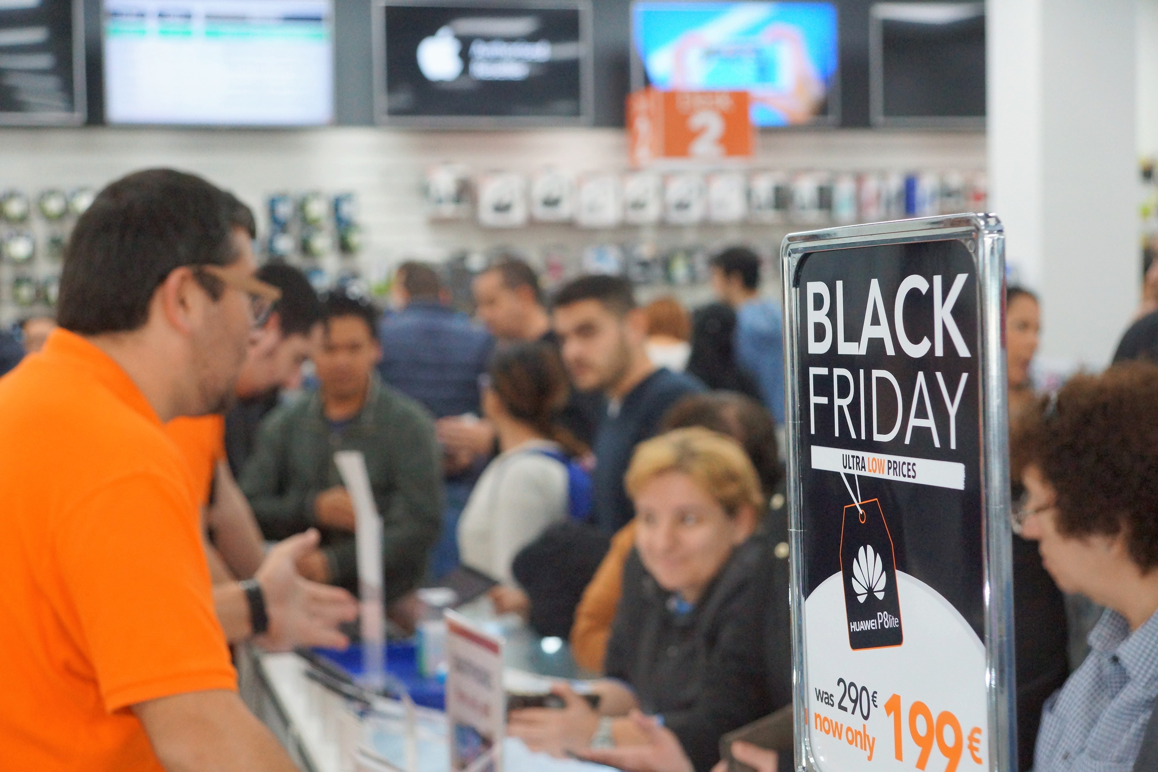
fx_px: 1930
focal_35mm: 60
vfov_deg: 22.6
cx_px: 579
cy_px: 386
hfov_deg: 33.4
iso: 1600
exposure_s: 1/160
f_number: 4.5
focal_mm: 40
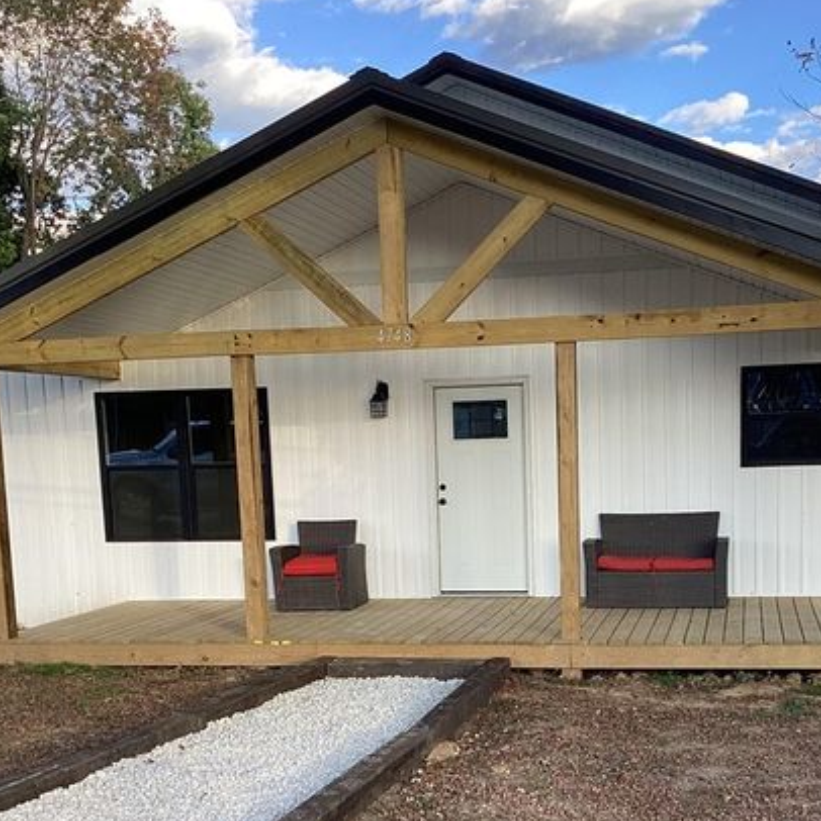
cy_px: 585
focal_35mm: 45
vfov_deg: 36.9
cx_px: 497
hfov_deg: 37.4
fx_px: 1207
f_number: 2.4
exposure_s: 1/100
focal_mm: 3.3
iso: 25
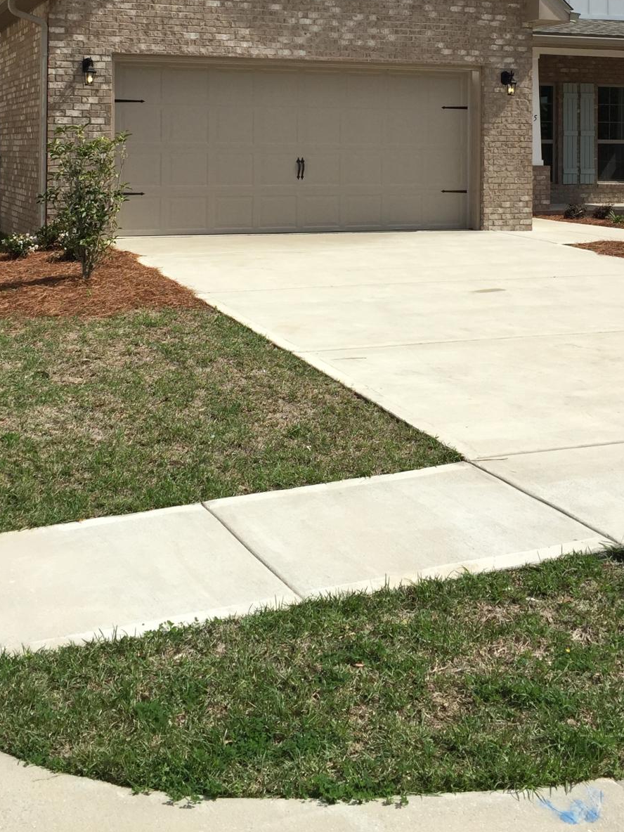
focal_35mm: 49
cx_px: 321
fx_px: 1178
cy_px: 131
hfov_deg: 29.7
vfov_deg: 37.1
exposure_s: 1/1799
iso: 32
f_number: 2.2
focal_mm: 4.15
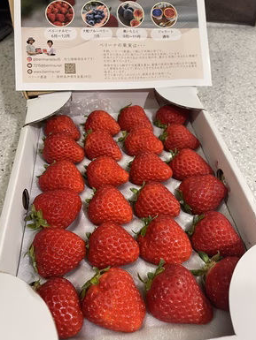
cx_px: 130
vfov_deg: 65.3
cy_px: 170
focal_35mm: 27
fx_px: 266
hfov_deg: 51.4
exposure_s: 1/50
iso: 160
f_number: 1.6
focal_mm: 4.2
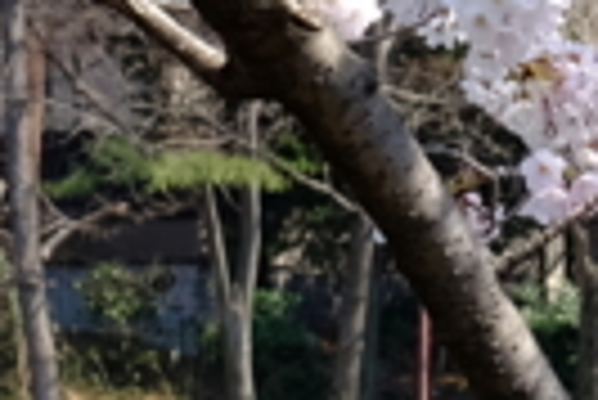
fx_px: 4473
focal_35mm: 269
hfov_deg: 7.0
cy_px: 915
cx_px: 1700
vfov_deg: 5.0
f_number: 5.6
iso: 200
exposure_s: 1/240
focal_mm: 23
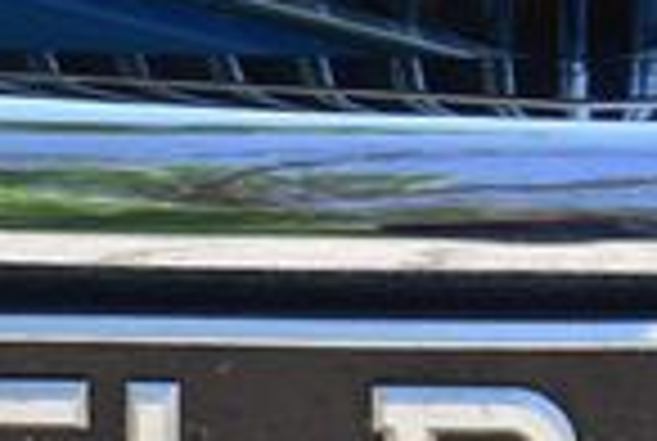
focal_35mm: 525
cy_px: -27
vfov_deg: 2.6
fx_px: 9601
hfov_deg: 3.9
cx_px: 603
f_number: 8
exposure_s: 1/500
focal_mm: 80
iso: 320
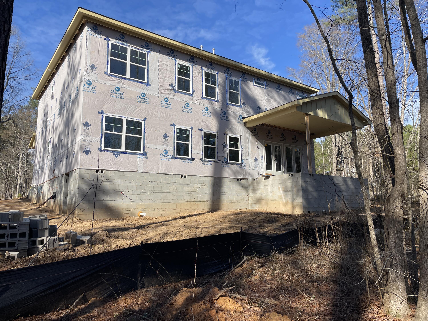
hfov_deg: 67.3
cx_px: 214
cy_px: 160
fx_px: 321
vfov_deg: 53.1
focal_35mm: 26
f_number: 1.6
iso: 32
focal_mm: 4.2
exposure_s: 1/2817
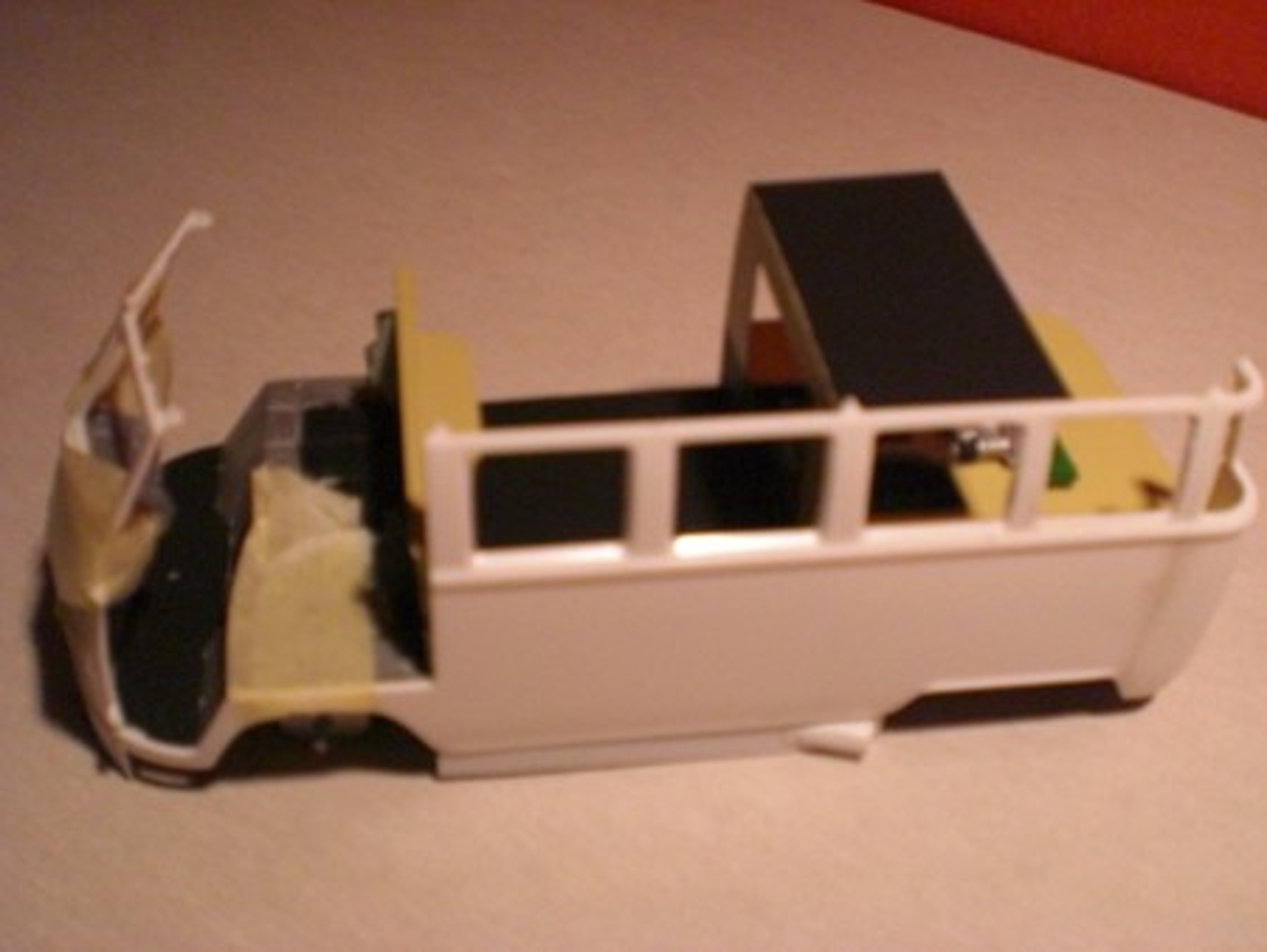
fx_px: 1392
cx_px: 634
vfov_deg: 37.8
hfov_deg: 49.0
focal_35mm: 38
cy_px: 476
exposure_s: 1/60
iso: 400
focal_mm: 6.3
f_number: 3.1
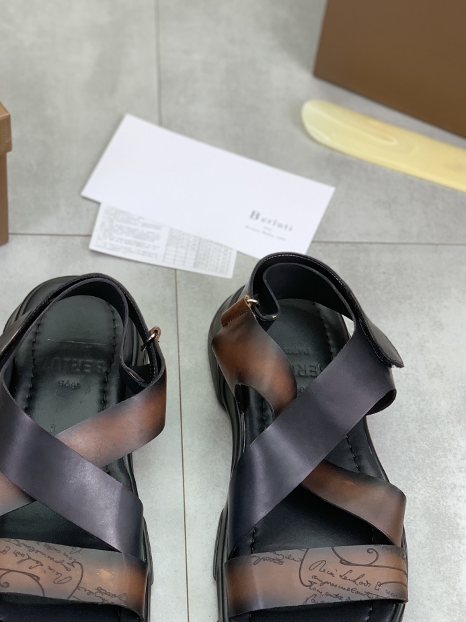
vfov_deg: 23.9
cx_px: 139
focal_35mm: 81
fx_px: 1454
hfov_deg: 18.1
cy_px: 441
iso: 25
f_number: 2.4
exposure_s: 1/100
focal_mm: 6
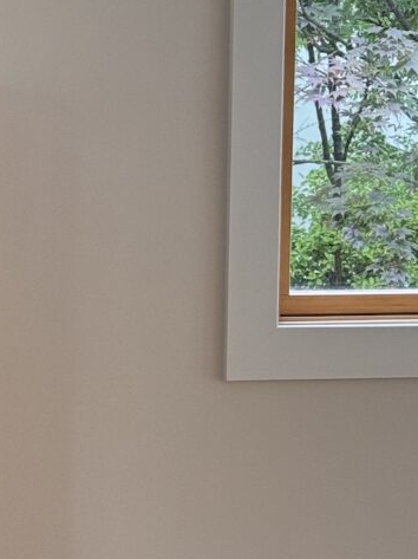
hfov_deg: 11.3
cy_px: 337
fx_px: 2096
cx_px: 24
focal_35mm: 130
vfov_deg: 15.2
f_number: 1.78
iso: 200
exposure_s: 1/40
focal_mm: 6.76
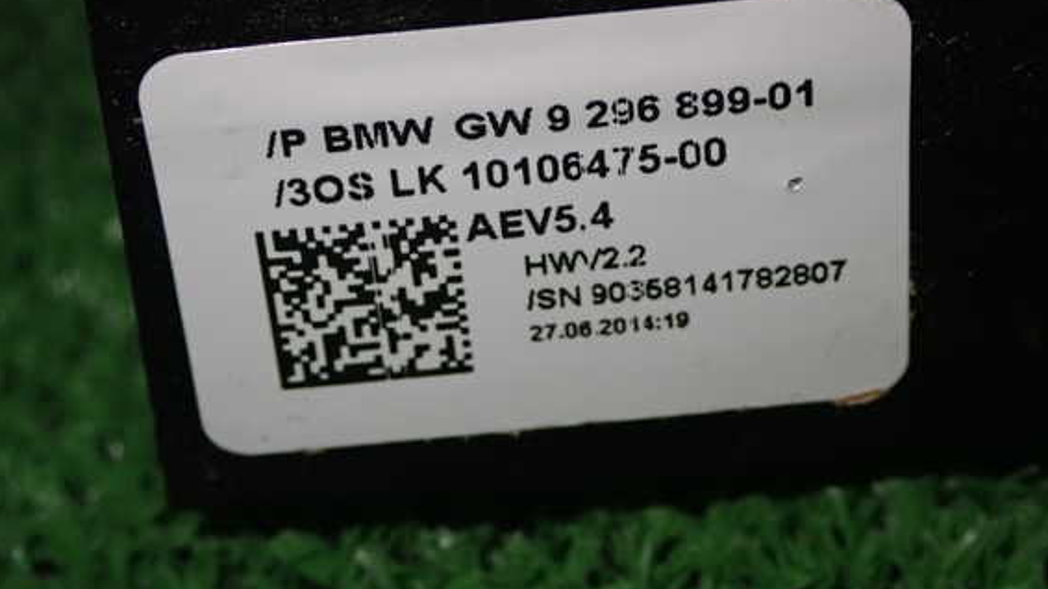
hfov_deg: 23.9
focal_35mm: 89
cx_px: 546
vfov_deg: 13.6
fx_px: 2473
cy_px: 241
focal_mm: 13.65
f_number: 4.1
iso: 320
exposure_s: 1/80
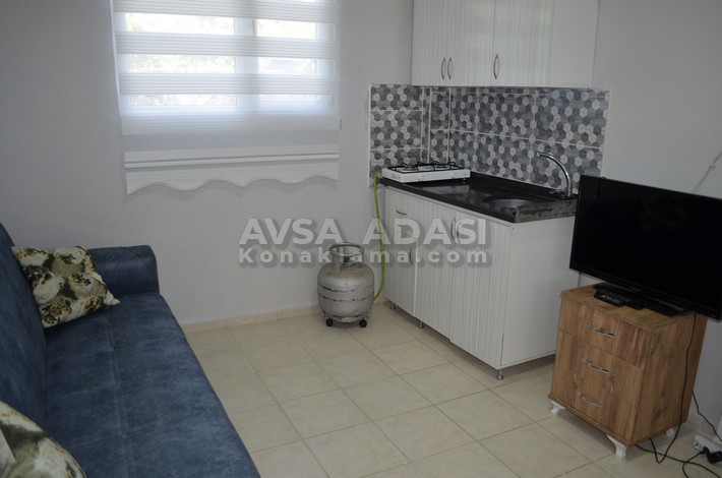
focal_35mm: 27
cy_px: 239
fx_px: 540
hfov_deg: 67.5
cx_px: 361
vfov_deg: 47.7
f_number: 3.5
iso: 360
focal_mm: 18
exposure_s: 1/125
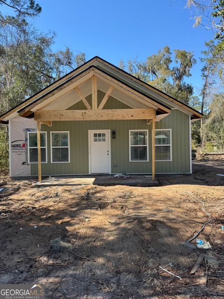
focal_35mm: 24
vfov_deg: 71.6
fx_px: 207
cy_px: 150
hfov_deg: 56.8
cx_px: 112
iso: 80
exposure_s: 1/1215
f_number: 1.78
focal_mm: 6.76
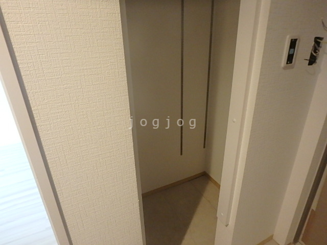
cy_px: 122
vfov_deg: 63.4
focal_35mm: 21
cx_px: 164
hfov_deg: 79.0
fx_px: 198
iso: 800
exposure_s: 1/30
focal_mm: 3.7
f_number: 3.5
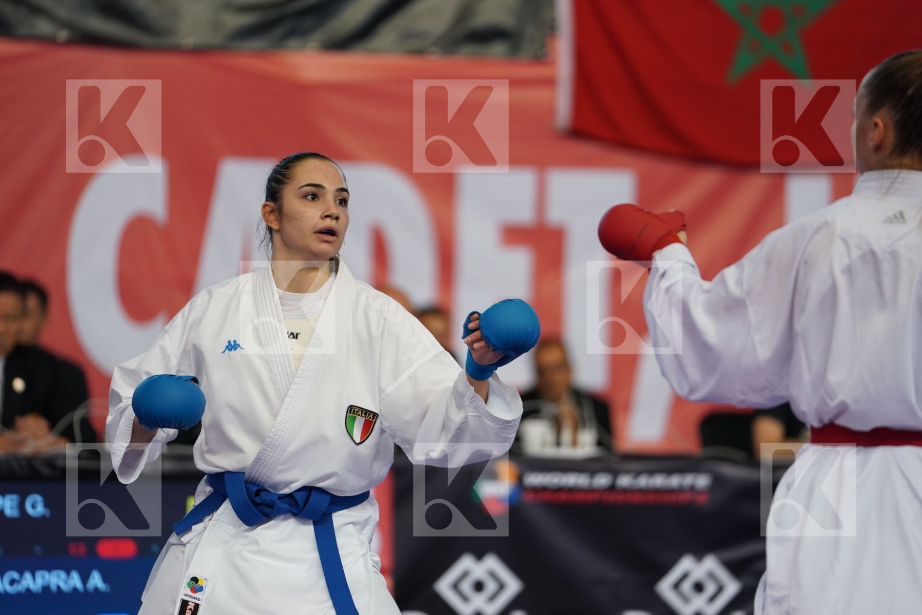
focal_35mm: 200
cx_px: 461
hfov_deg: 10.3
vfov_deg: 6.9
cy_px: 308
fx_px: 5122
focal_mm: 200
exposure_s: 1/1000
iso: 2000
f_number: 2.8
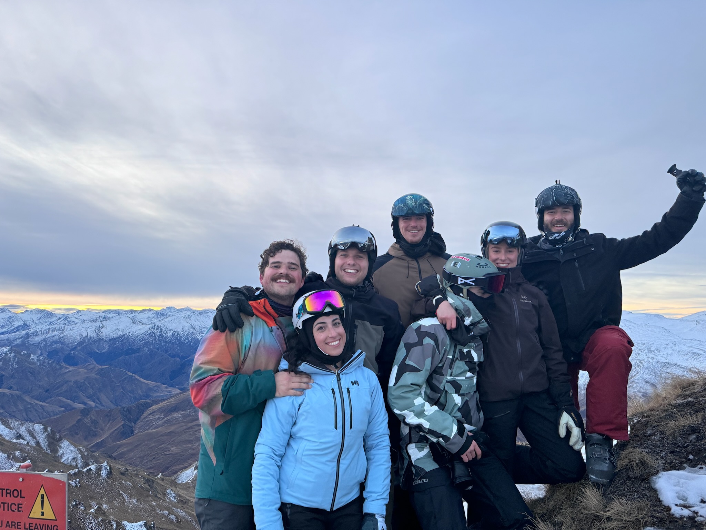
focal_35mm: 24
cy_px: 265
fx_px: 489
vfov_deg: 56.8
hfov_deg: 71.6
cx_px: 353
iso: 200
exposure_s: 1/77
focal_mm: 6.76
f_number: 1.78
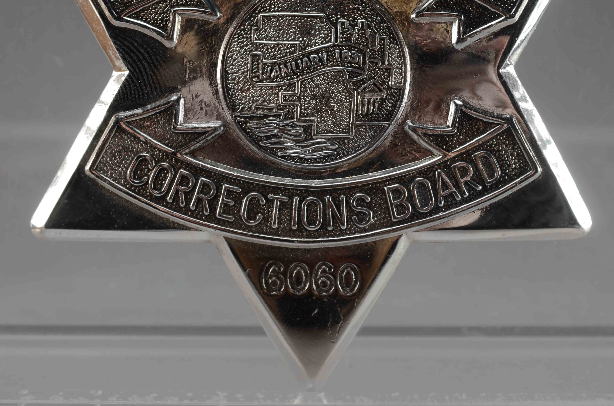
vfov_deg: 15.1
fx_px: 1532
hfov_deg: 22.7
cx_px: 307
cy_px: 203
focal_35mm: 90
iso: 100
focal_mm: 60
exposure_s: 1/80
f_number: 14
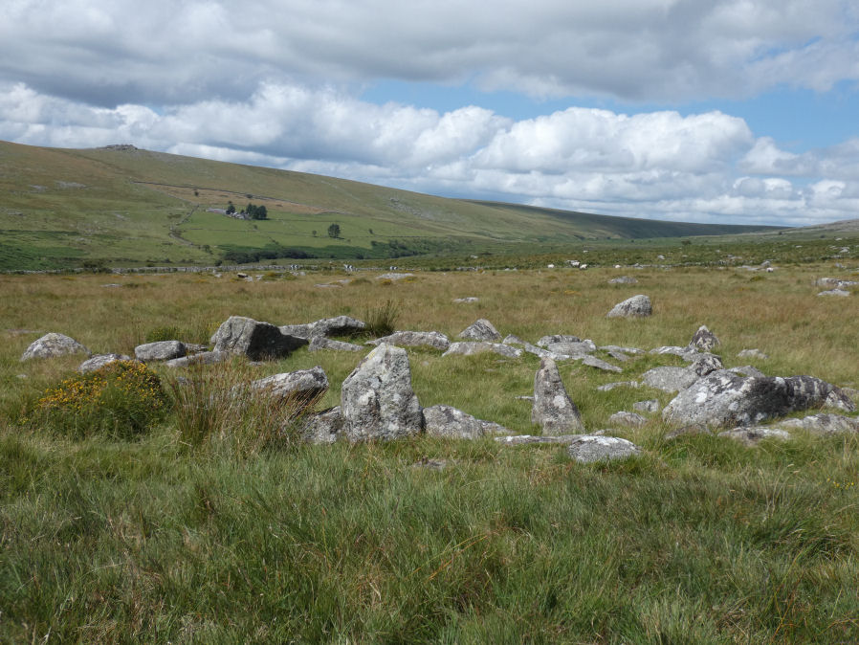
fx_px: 894
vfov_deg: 39.7
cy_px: 322
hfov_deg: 51.3
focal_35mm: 36
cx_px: 430
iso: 80
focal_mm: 6.5
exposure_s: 1/1000
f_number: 4
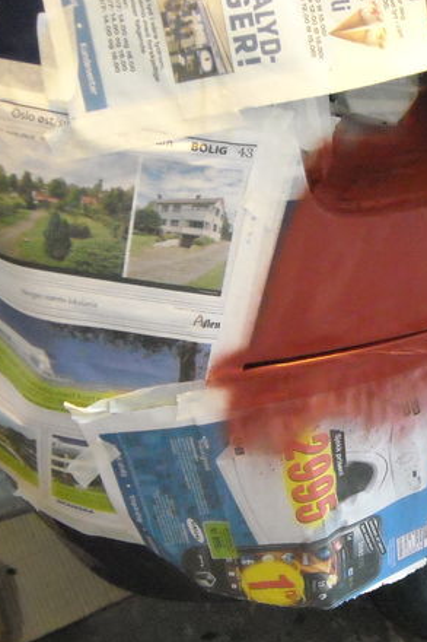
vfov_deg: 37.5
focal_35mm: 53
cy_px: 320
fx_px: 944
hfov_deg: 25.0
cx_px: 351
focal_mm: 5.7
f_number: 2.8
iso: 800
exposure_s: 1/38
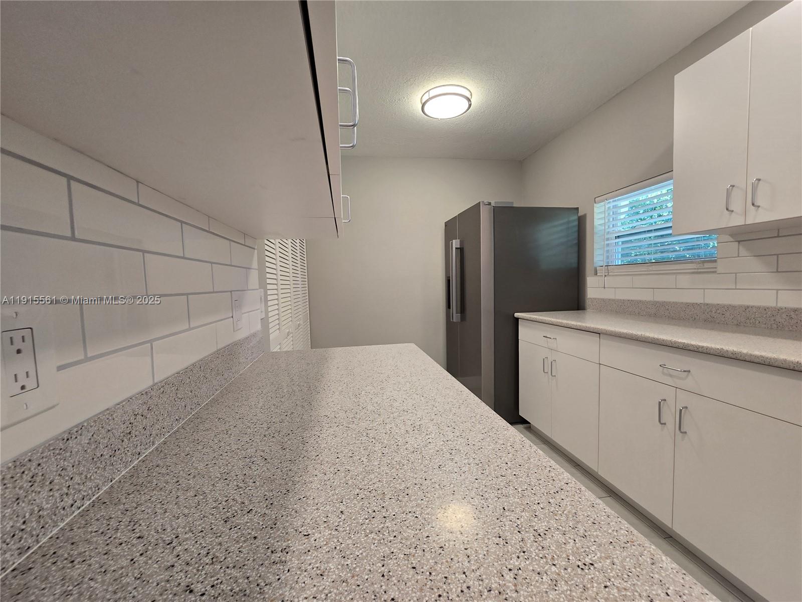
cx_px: 401
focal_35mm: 13
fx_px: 301
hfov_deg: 106.2
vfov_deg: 89.9
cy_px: 301
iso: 100
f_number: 2.2
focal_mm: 2.2
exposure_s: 1/60
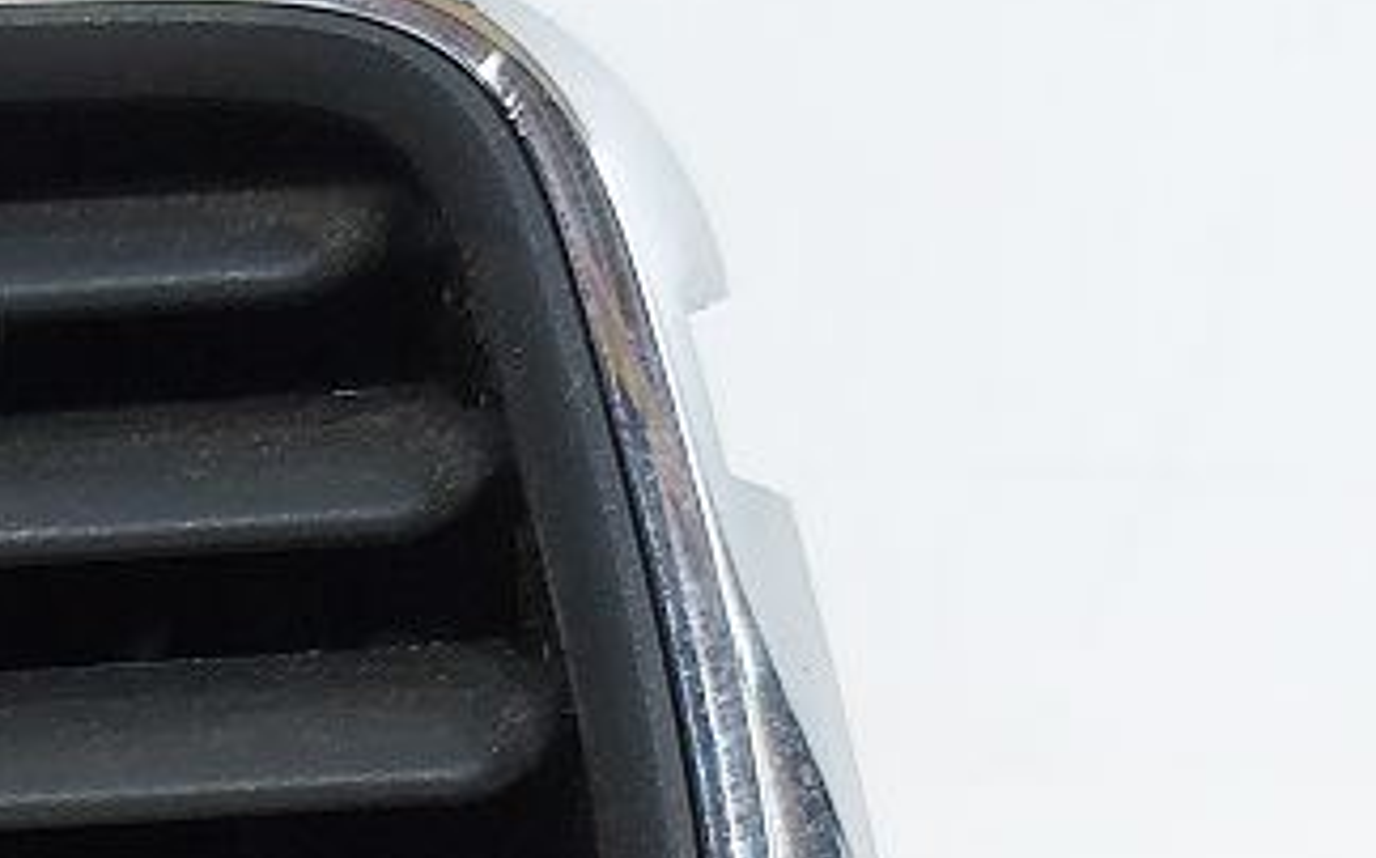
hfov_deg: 17.4
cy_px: 1329
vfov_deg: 11.4
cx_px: -605
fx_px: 4085
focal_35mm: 109
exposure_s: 1/50
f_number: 1.8
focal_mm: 5.23
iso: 80
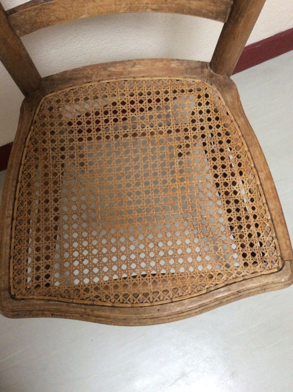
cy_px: 196
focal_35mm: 32
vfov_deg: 56.9
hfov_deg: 44.1
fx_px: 362
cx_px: 146
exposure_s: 1/25
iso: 200
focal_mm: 3.3
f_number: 2.4
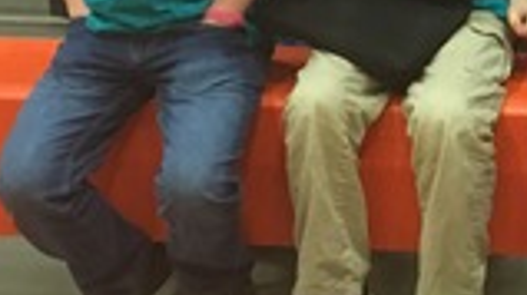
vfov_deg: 8.2
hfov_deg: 14.4
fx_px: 1996
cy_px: -212
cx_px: 679
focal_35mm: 143
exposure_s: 1/30
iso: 200
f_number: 2.2
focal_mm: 4.15
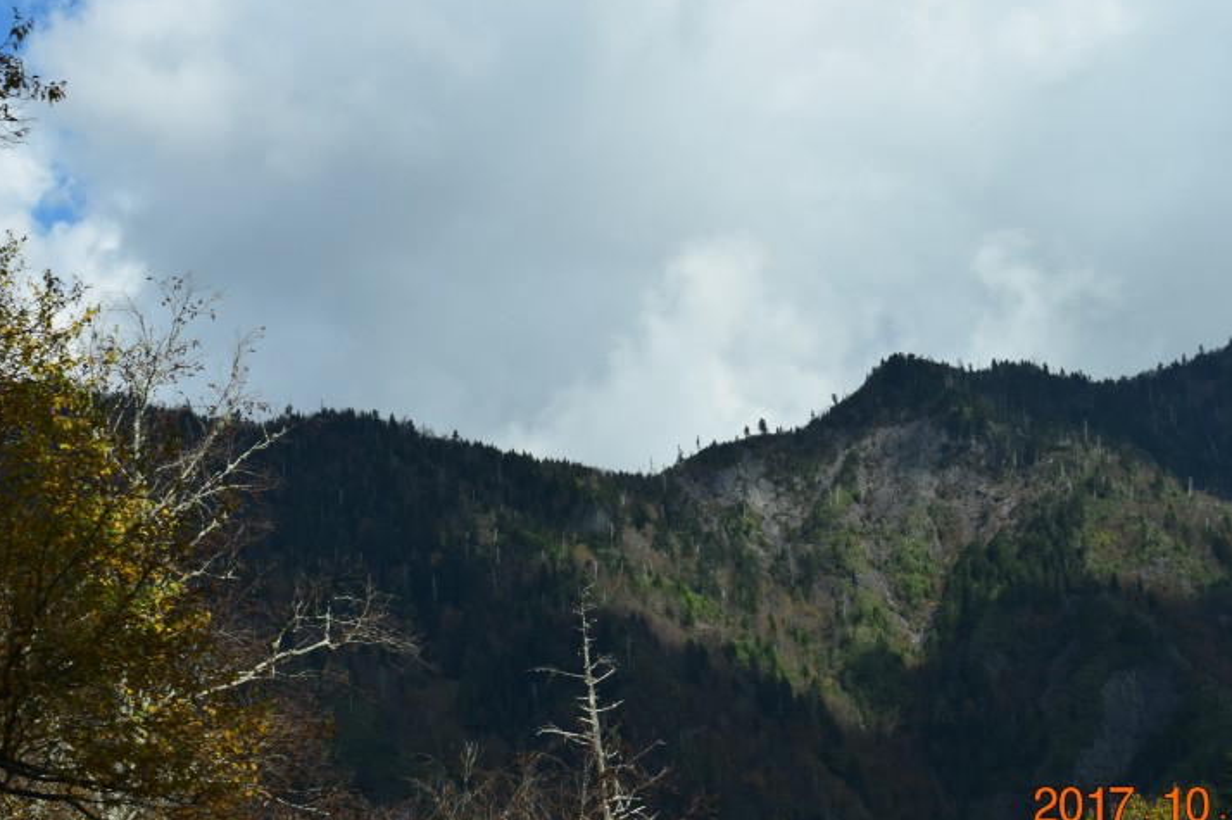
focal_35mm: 67
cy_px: 306
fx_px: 2282
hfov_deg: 30.2
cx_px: 569
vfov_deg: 20.3
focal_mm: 31
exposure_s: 1/500
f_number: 11
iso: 400
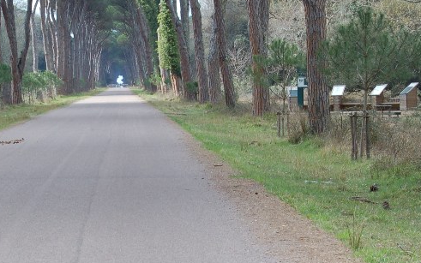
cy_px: 168
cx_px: 99
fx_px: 2009
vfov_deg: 7.5
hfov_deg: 11.9
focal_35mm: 175
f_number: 6.3
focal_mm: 55
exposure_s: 1/160
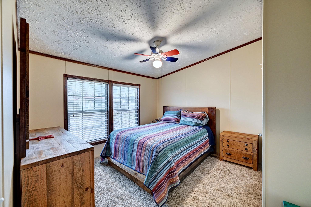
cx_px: 156
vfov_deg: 81.1
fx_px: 121
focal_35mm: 14
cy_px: 104
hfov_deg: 104.3
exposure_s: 1/6
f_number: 8
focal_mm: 14
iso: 400
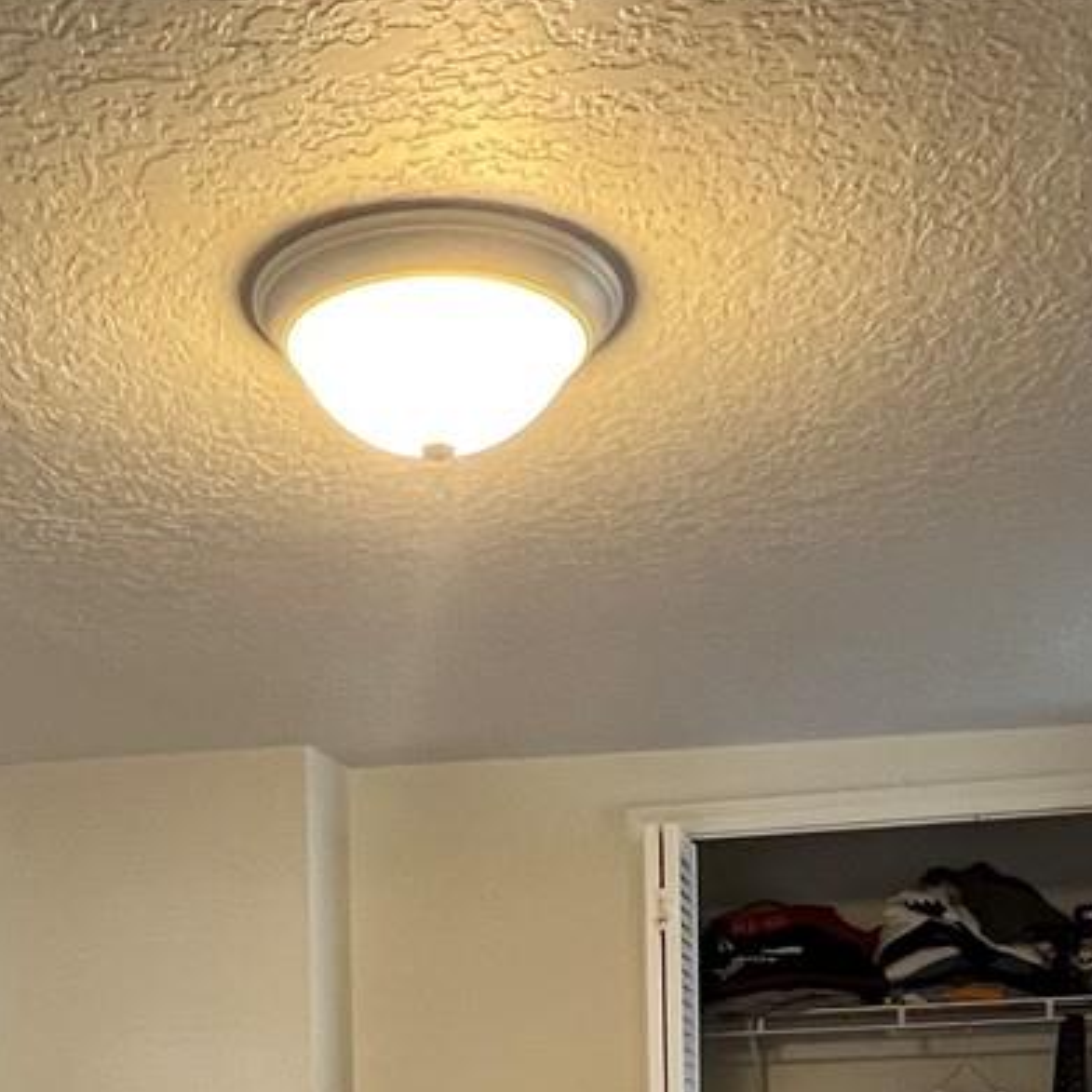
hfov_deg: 35.9
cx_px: 436
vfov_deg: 31.5
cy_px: 1234
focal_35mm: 47
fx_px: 1677
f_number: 1.8
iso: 250
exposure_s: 1/60
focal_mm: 1.57
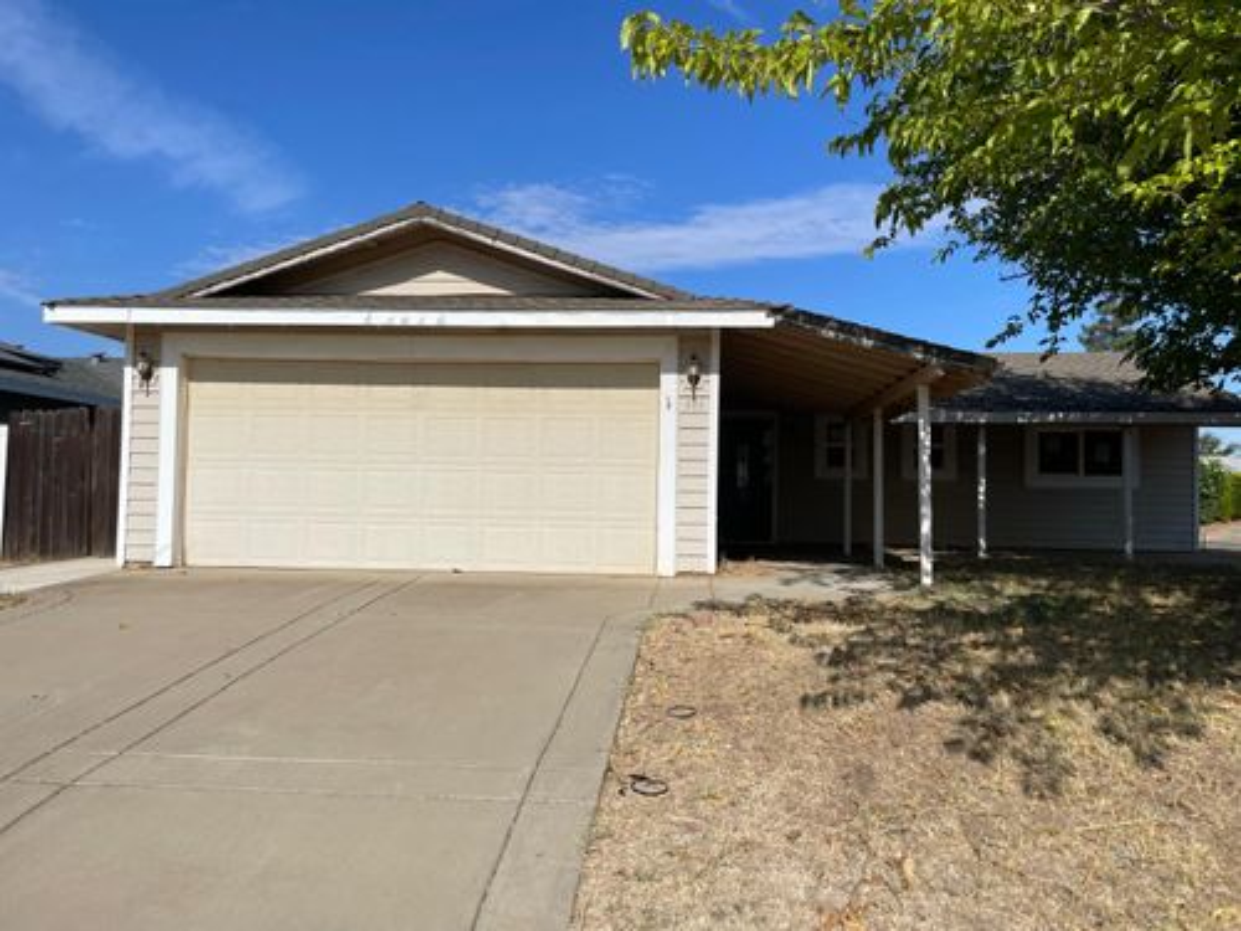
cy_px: 466
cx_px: 620
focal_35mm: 26
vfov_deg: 53.1
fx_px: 932
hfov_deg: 67.3
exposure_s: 1/6897
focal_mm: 4.2
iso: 32
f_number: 1.6
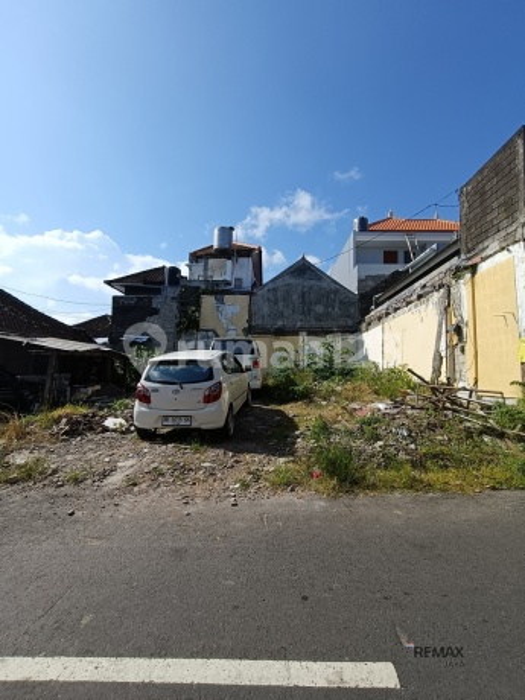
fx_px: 324
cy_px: 350
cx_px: 262
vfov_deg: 94.5
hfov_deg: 78.1
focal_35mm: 16
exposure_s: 1/1274
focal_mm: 1.68
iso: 64
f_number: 2.2
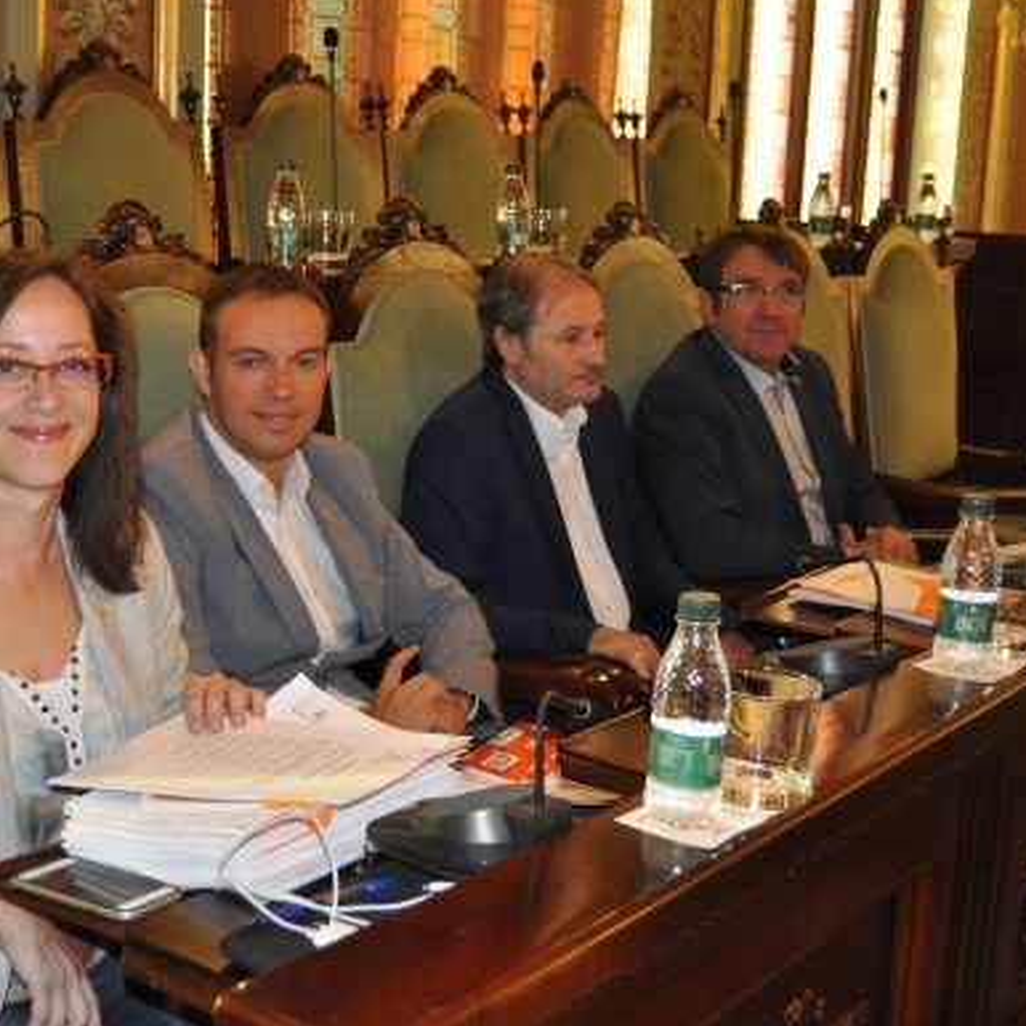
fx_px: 1811
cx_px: 324
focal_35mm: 54
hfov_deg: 31.3
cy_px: 524
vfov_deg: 31.6
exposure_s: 1/60
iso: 800
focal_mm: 26
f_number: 4
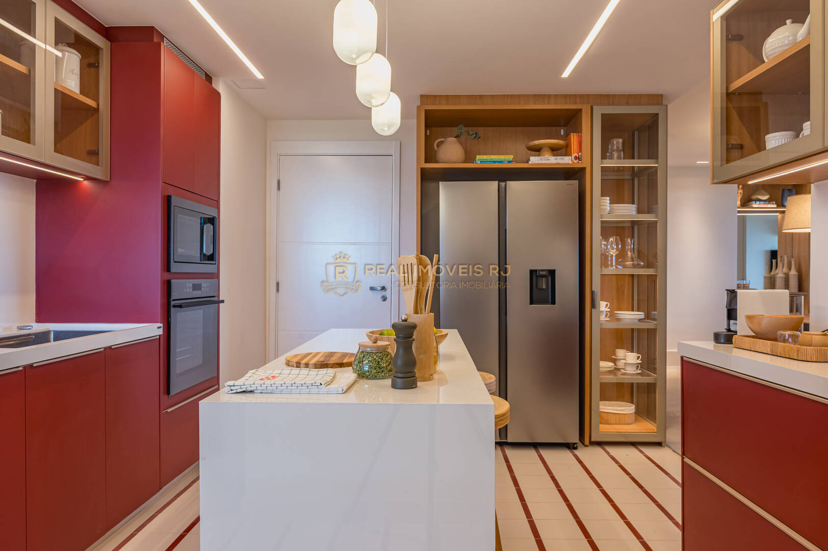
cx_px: 414
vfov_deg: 53.1
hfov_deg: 73.8
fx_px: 552
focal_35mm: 24
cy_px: 276
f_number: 8
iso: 400
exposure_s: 1/50
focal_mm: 24
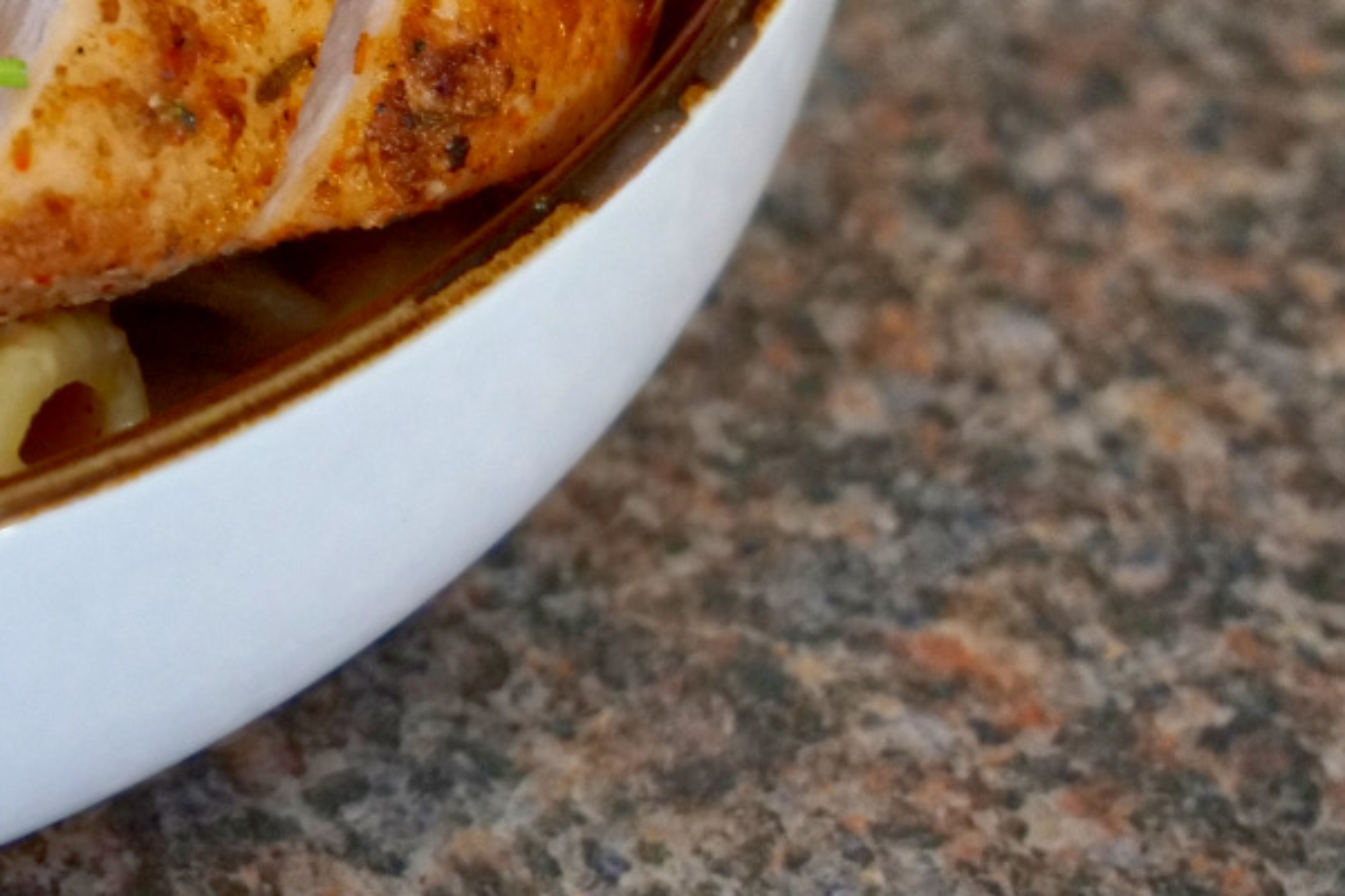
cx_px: -805
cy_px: -374
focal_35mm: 192
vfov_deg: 7.1
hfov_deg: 10.3
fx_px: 7173
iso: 5000
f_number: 7.1
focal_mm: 60
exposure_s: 1/100
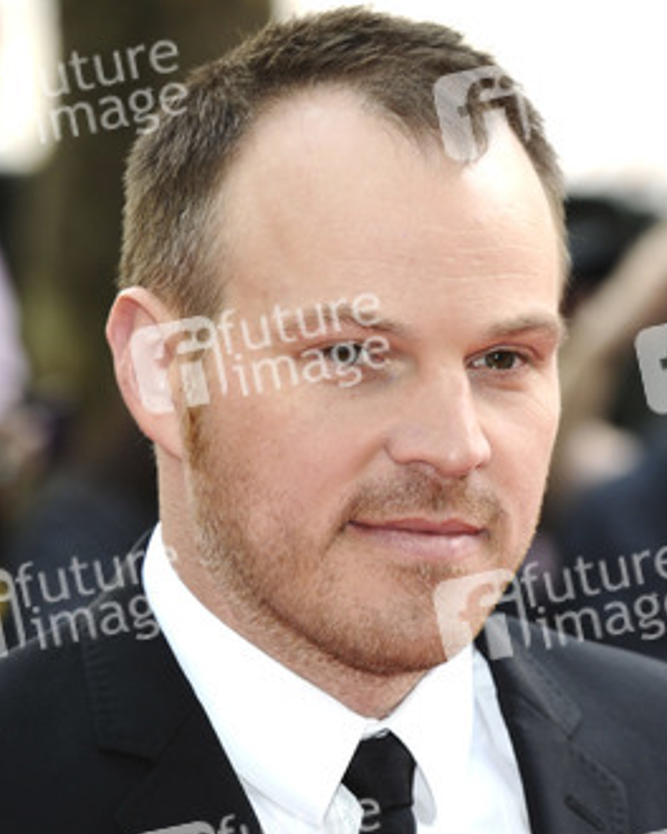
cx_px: 335
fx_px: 5059
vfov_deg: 9.4
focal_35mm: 205
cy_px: 480
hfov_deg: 7.5
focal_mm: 120
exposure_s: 1/200
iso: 320
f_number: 4.5
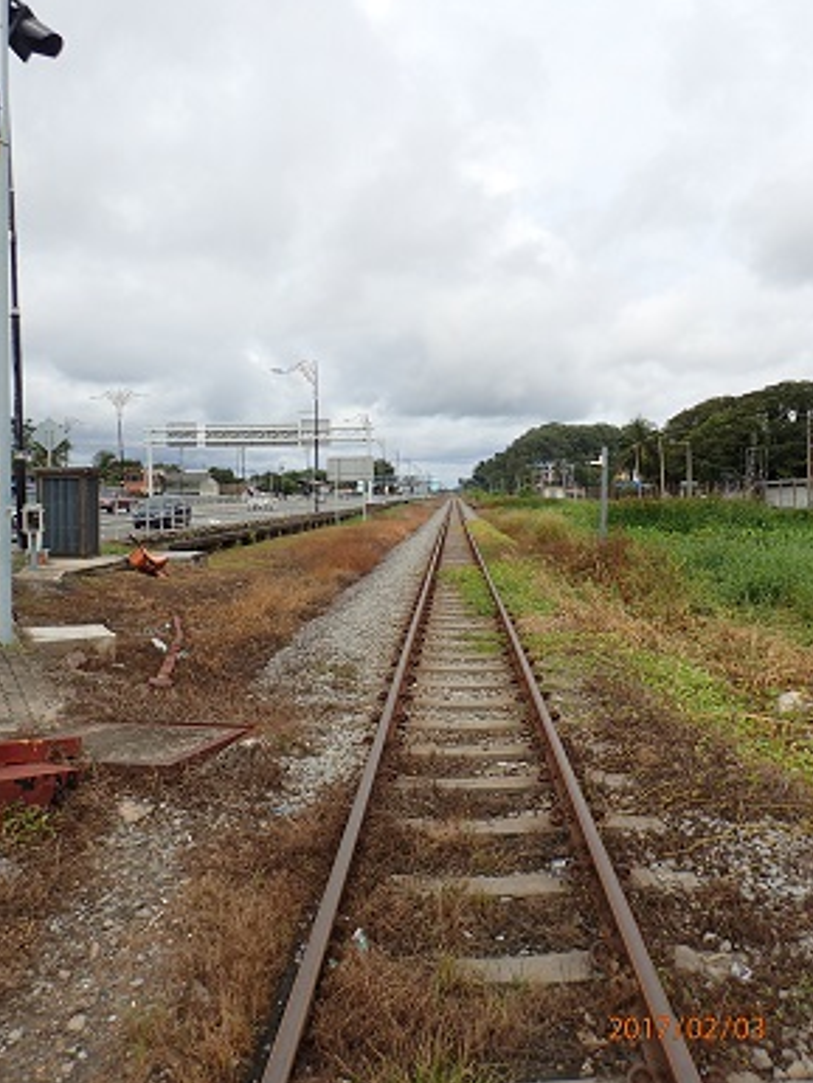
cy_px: 526
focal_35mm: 27
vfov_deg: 65.3
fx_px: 845
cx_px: 405
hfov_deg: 51.4
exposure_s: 1/200
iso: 100
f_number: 8
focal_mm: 4.5
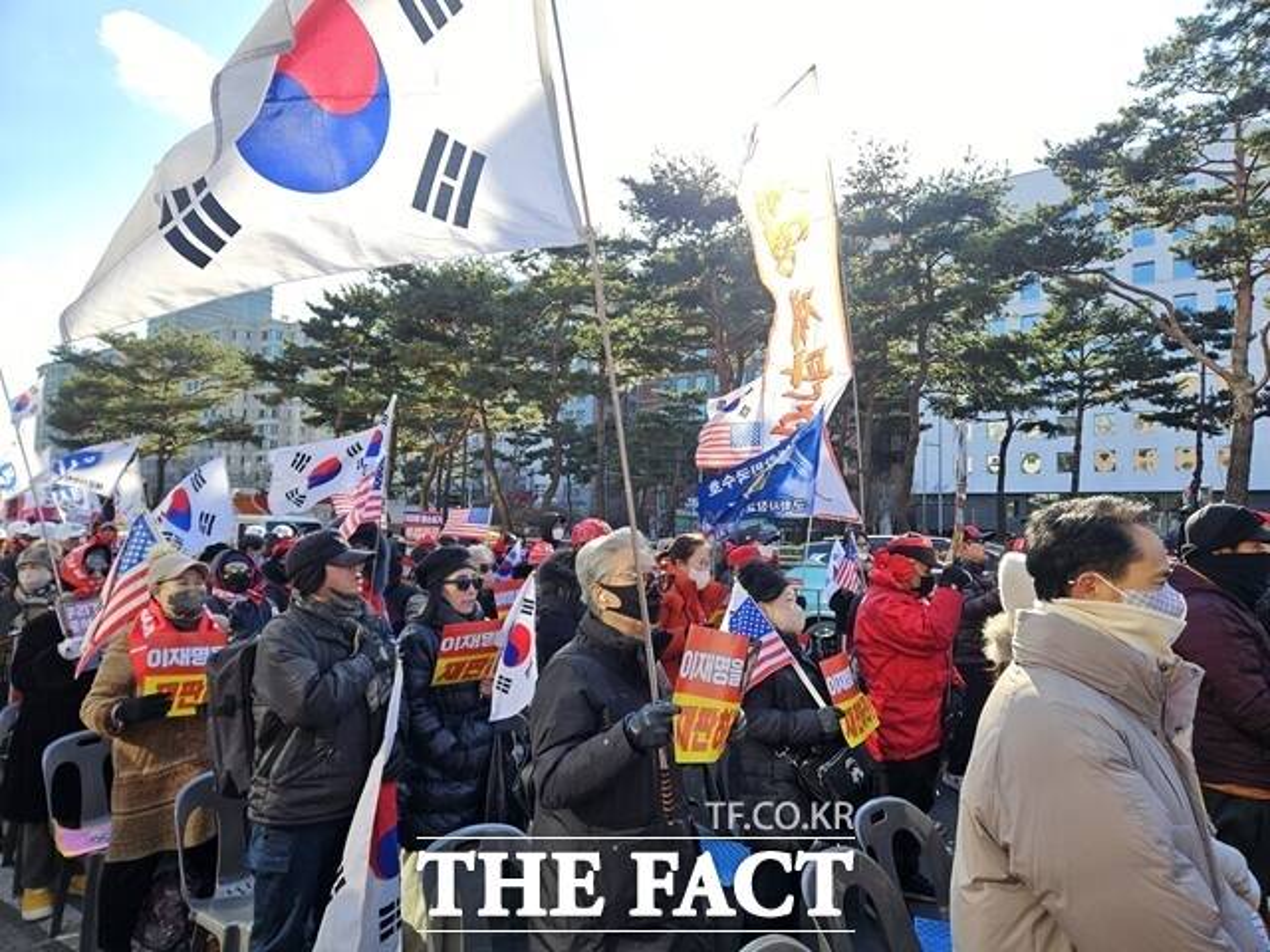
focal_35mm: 23
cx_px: 635
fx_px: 844
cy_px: 476
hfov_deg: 73.9
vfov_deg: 58.9
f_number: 1.8
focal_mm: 5.4
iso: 25
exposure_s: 1/466
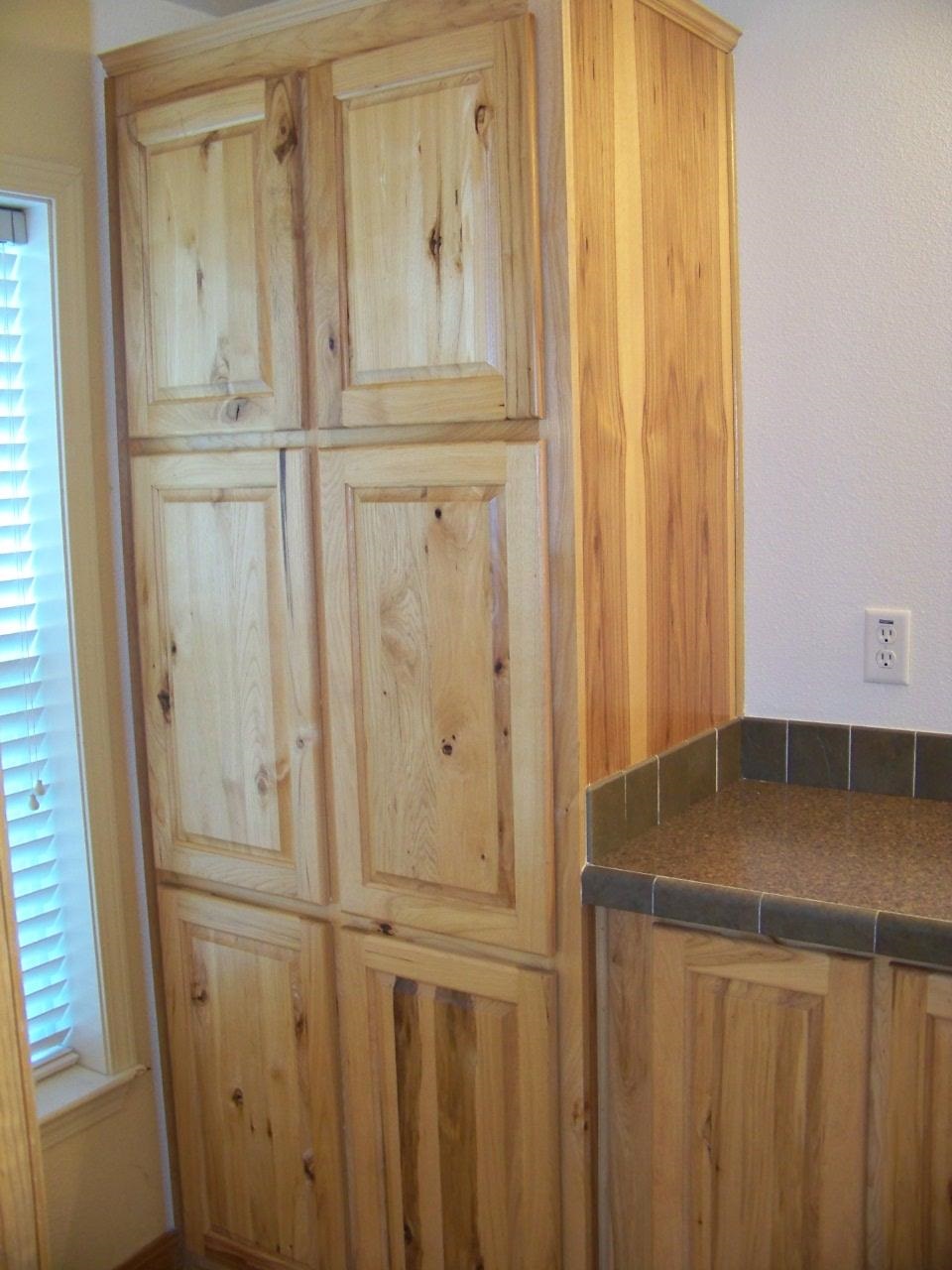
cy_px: 635
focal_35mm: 36
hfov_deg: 39.7
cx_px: 476
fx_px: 1320
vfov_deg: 51.4
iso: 200
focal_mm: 5.85
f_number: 2.8
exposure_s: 1/30
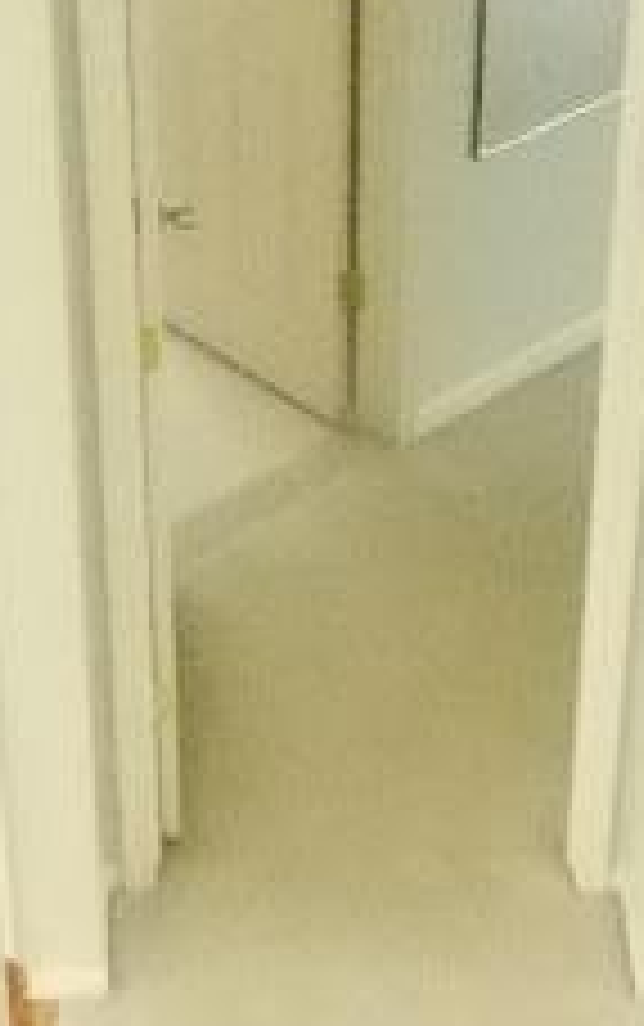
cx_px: 851
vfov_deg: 17.2
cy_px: 1386
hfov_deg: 11.3
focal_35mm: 113
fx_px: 3165
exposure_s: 1/250
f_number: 4
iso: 3200
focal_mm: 6.9
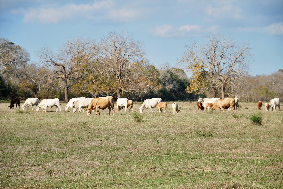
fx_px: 1157
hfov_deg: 13.9
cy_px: 94
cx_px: 142
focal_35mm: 147
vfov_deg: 9.4
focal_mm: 98
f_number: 5.6
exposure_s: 1/500
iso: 100
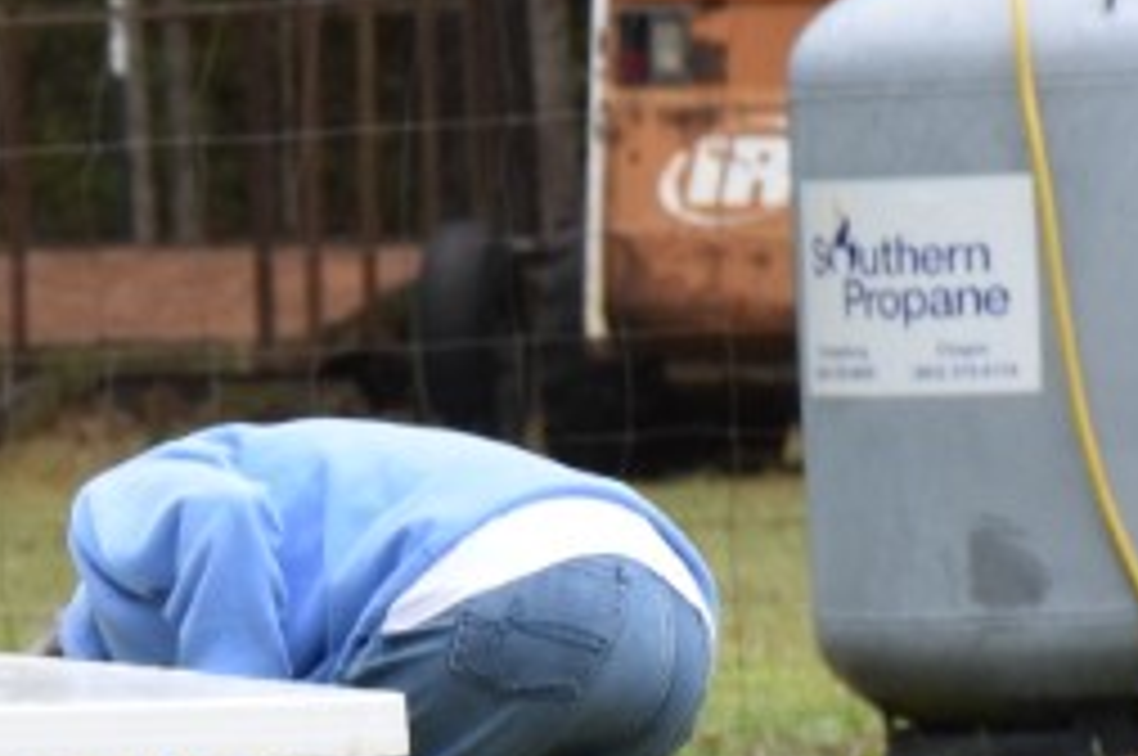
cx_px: -243
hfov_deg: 2.9
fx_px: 22676
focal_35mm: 718
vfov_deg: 1.9
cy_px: 675
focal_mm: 105
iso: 400
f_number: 5.6
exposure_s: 1/250
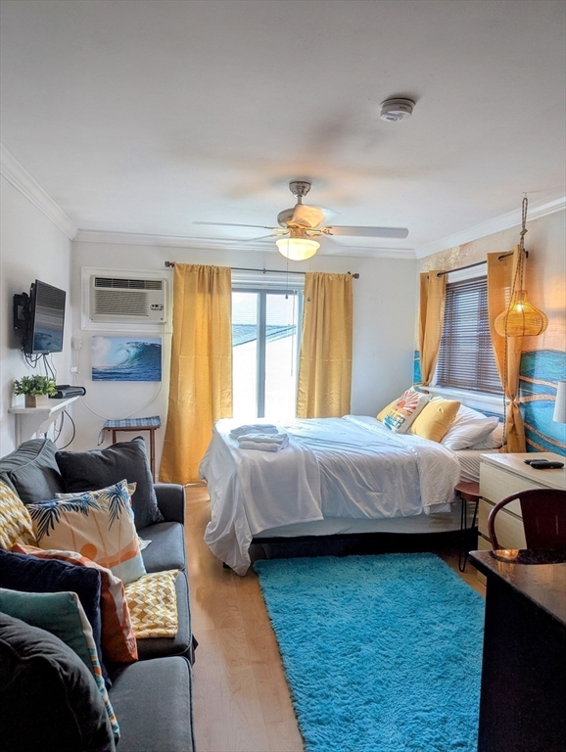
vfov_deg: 71.5
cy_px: 376
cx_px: 283
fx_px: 522
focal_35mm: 24
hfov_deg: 56.9
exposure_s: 1/120
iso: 46
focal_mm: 6.81
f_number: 1.85
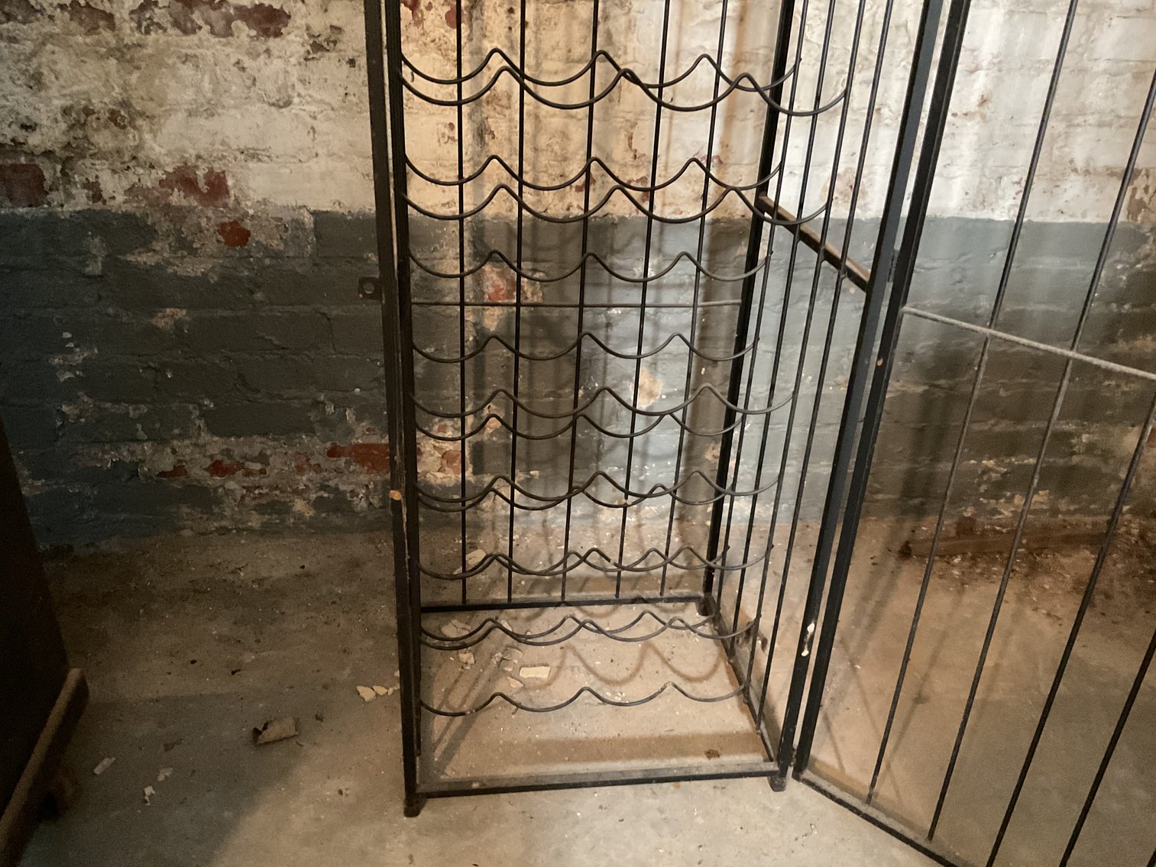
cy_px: 434
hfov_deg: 61.7
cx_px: 578
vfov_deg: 48.2
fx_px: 969
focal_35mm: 29
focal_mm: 3
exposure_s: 1/30
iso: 500
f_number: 1.8
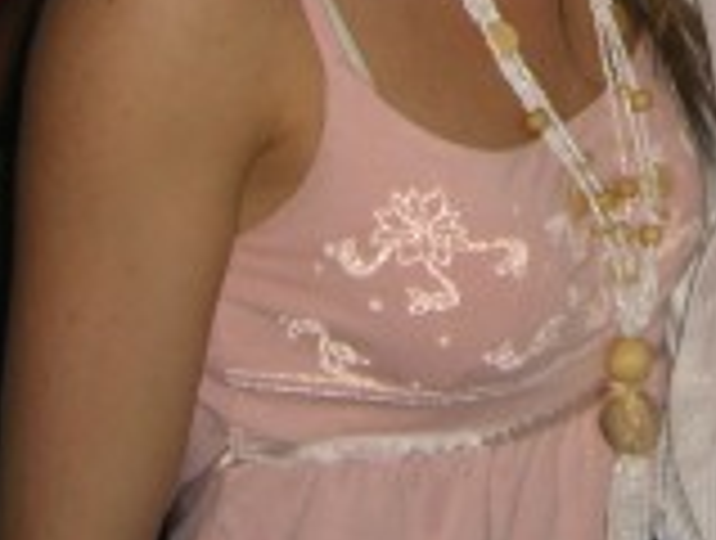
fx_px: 2965
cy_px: -378
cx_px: 784
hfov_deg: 13.5
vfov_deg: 9.9
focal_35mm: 143
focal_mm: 7.9
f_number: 2.8
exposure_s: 1/60
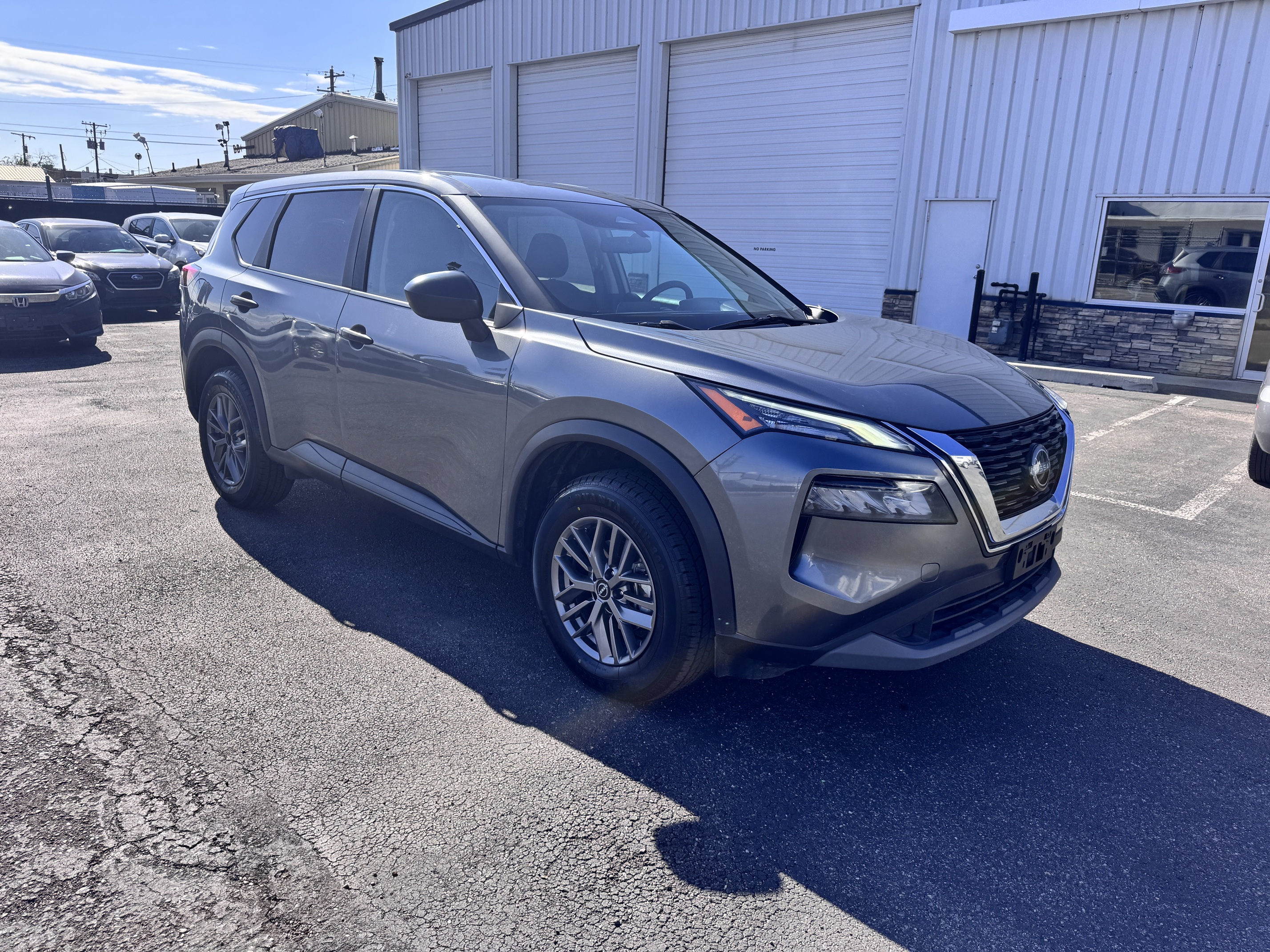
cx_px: 635
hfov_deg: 71.6
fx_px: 881
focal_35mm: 24
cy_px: 476
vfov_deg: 56.8
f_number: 1.78
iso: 80
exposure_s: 1/2506
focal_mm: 6.76
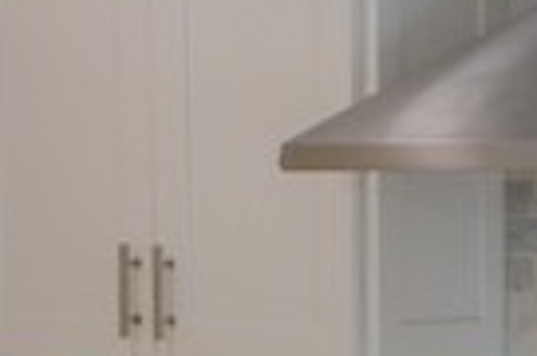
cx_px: 422
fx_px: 3036
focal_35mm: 204
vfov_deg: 6.4
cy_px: 852
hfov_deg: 10.1
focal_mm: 18
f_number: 8
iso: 200
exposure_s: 1/60
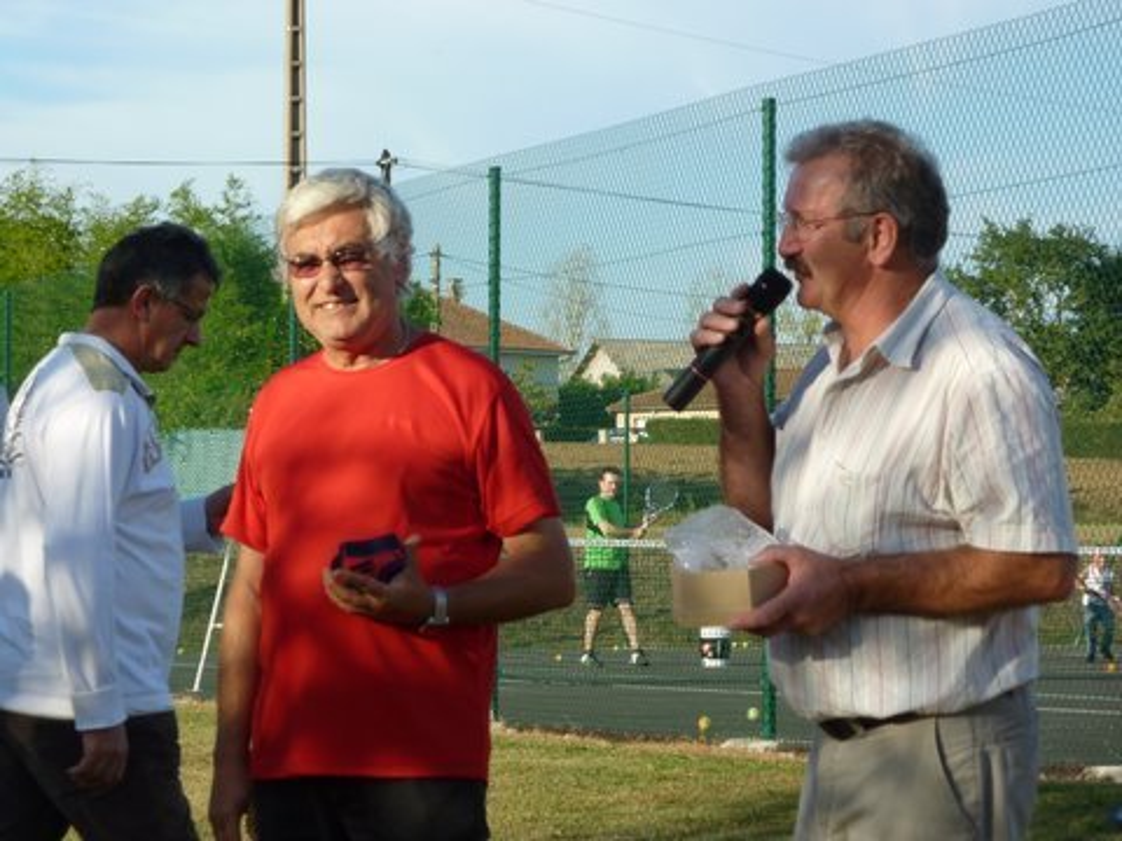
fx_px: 4441
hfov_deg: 14.4
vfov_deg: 10.8
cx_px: 561
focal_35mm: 137
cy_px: 420
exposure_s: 1/320
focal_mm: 22.5
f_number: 4.5
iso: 80
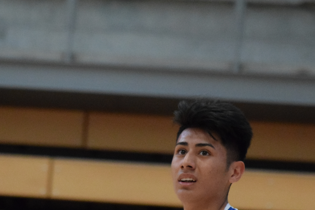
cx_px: 122
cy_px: 166
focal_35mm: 542
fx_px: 4742
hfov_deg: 3.8
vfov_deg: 2.5
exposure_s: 1/800
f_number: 5.6
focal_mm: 200
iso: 6400
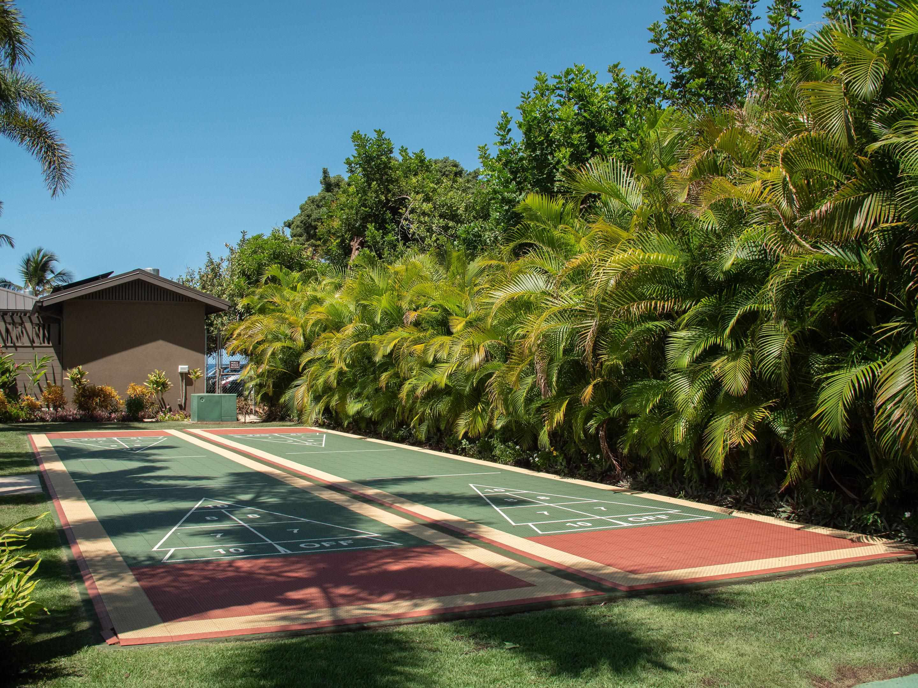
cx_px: 459
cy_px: 344
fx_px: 955
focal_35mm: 36
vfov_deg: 39.7
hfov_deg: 51.4
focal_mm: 18
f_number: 5.6
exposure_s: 1/640
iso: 400
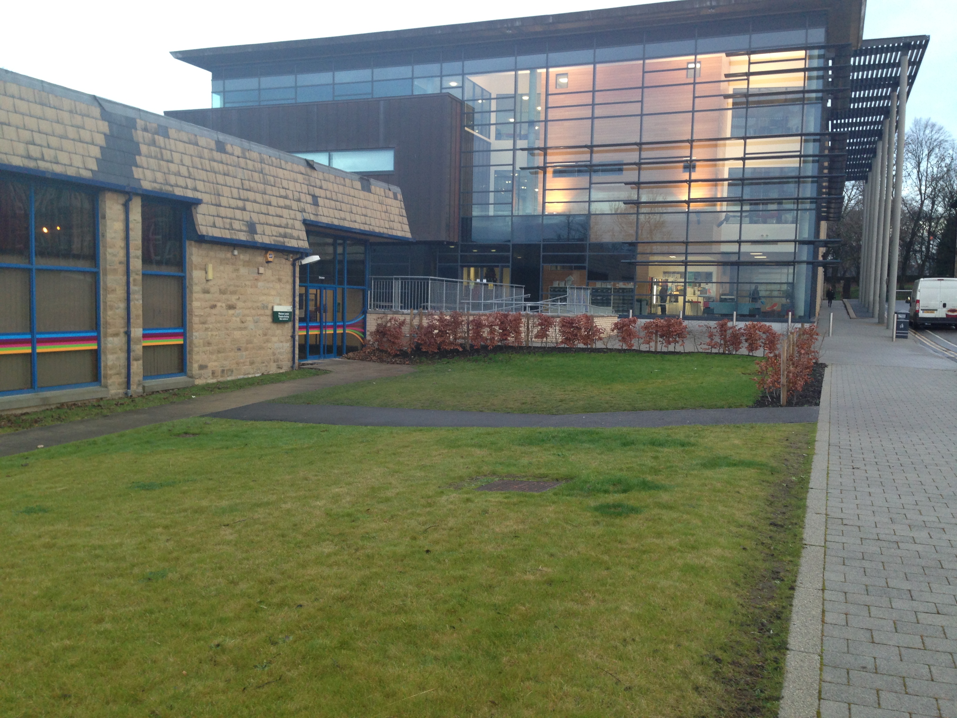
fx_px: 912
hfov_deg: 55.4
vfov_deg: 42.9
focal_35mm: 33
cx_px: 478
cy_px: 359
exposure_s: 1/20
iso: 80
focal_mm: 4.12
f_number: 2.4
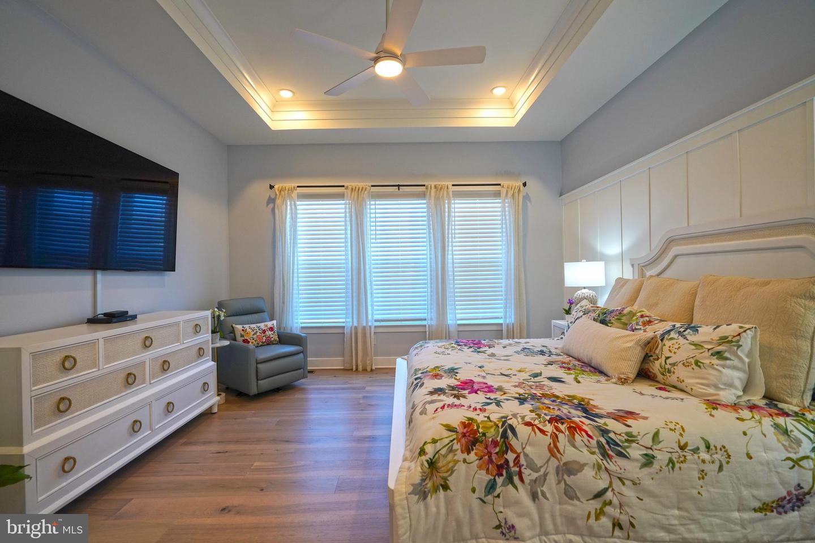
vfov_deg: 73.7
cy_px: 272
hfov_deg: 96.7
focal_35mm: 16
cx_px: 408
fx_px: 362
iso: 500
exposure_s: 1/160
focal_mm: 16
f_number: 4
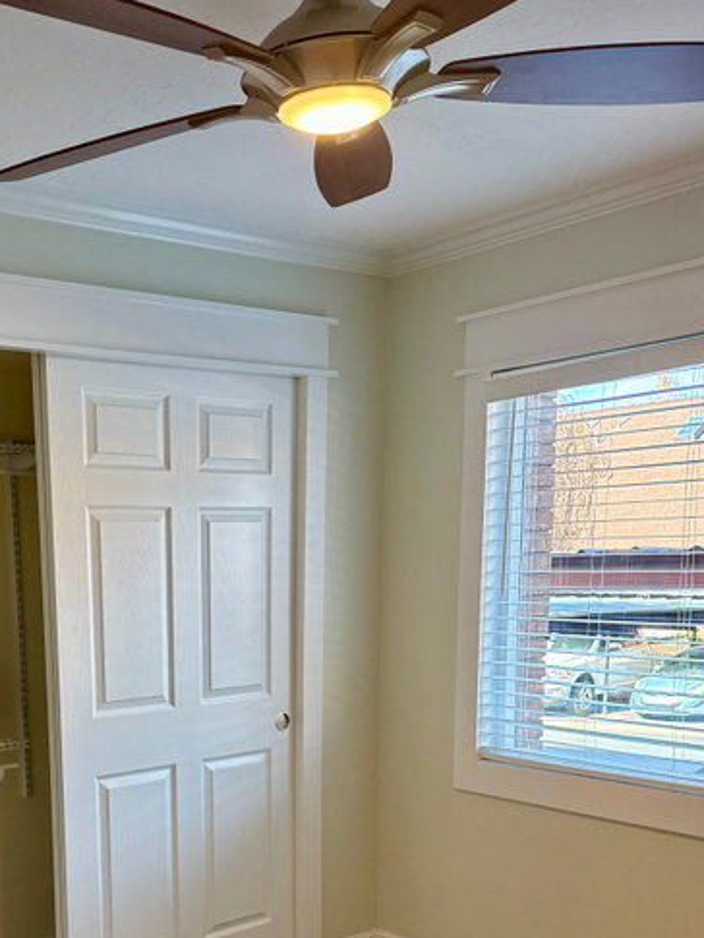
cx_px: 168
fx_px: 1030
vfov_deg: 46.6
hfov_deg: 36.8
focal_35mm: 38
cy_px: 739
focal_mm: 6.76
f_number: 1.78
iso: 200
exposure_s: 1/156
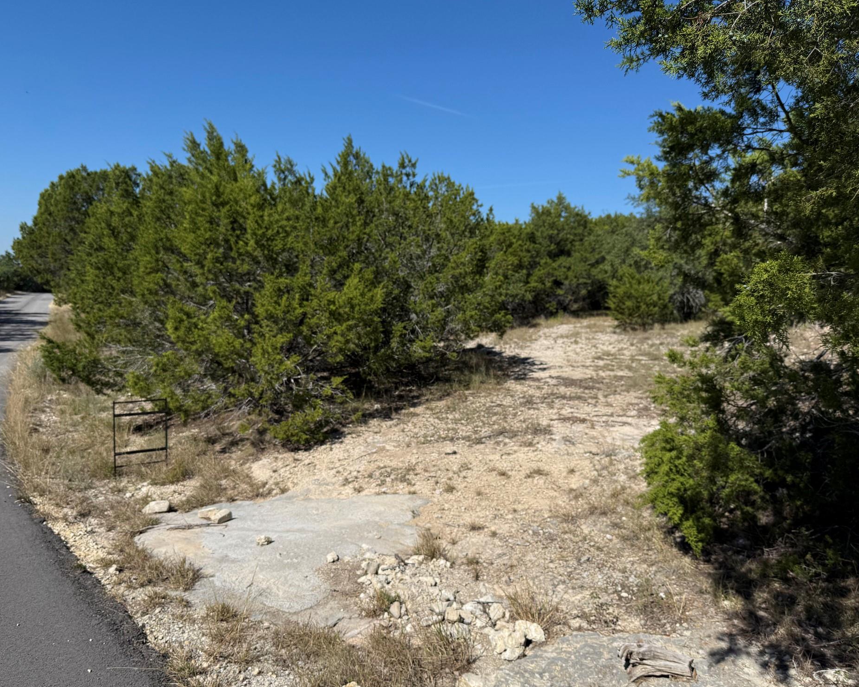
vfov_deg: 54.9
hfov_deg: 66.0
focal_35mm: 26
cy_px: 339
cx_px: 409
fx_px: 661
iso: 80
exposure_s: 1/8130
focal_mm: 6.76
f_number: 1.78
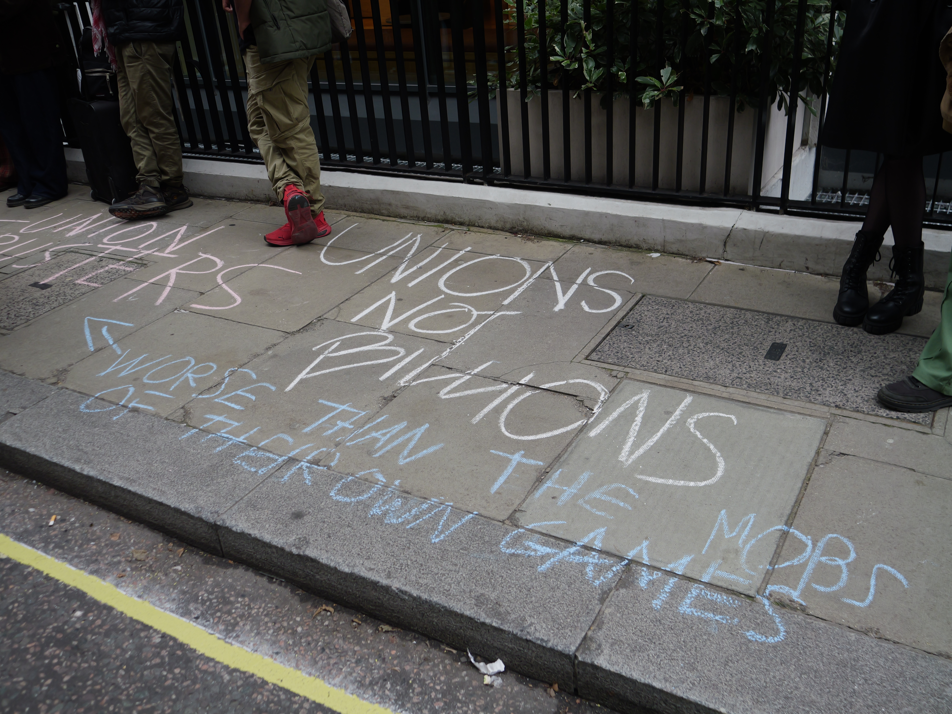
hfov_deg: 56.8
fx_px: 880
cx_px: 476
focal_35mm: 32
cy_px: 357
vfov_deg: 44.2
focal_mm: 16
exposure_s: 1/100
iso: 250
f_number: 3
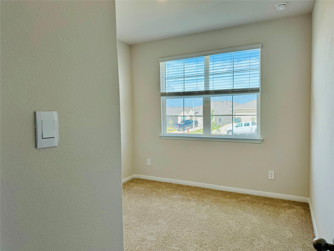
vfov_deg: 56.8
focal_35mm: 24
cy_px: 126
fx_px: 232
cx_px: 167
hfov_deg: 71.6
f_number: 1.78
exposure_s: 1/287
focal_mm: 6.76
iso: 80
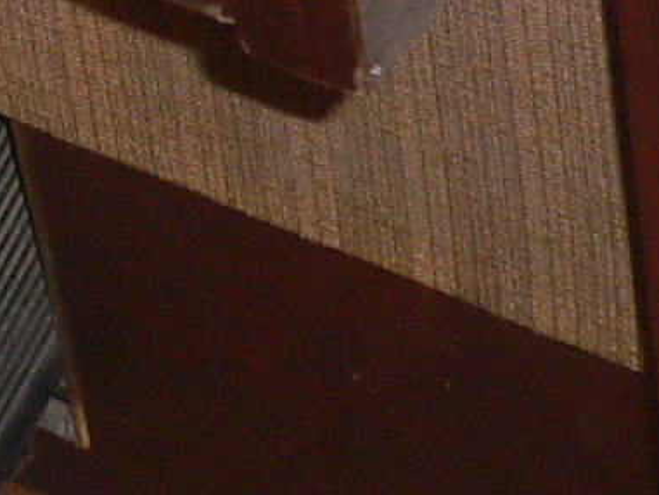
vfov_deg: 6.1
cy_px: -597
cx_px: -533
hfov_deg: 8.1
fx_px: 4475
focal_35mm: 235
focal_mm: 5.8
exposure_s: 1/8
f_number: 2.8
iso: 100
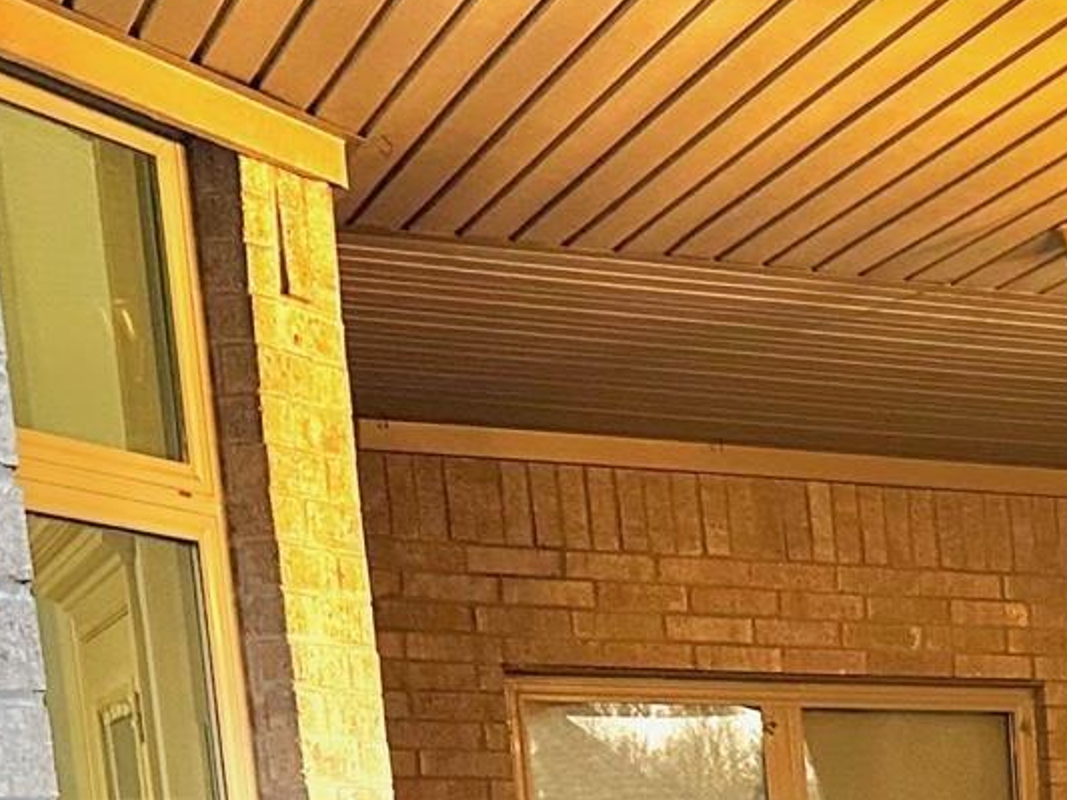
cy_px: 1173
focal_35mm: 72
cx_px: 1350
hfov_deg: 24.0
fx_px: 2220
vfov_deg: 18.3
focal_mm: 6.86
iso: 500
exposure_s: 1/60
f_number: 1.78
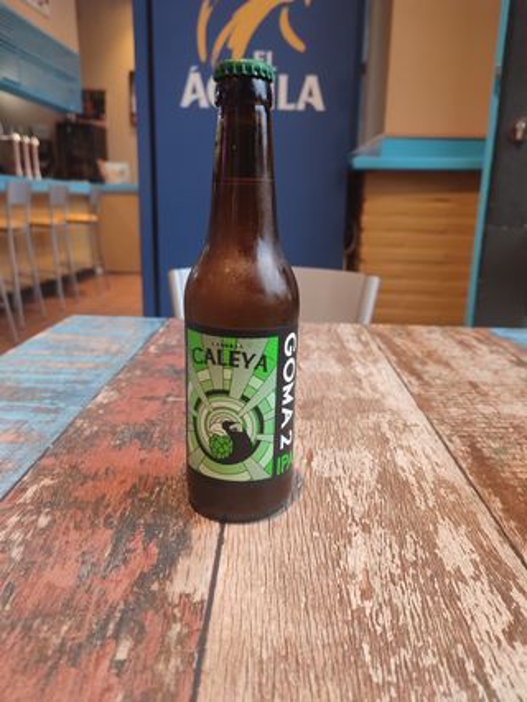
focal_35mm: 25
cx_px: 264
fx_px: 507
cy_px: 351
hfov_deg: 54.9
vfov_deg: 69.4
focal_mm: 6.04
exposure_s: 1/33
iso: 414
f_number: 1.9
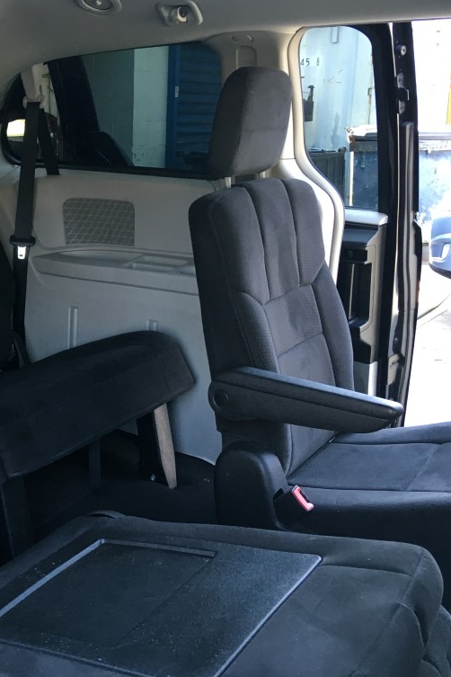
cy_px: 335
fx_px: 770
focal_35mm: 41
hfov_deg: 31.7
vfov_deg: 47.4
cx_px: 82
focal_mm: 4.15
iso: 32
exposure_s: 1/30
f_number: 2.2
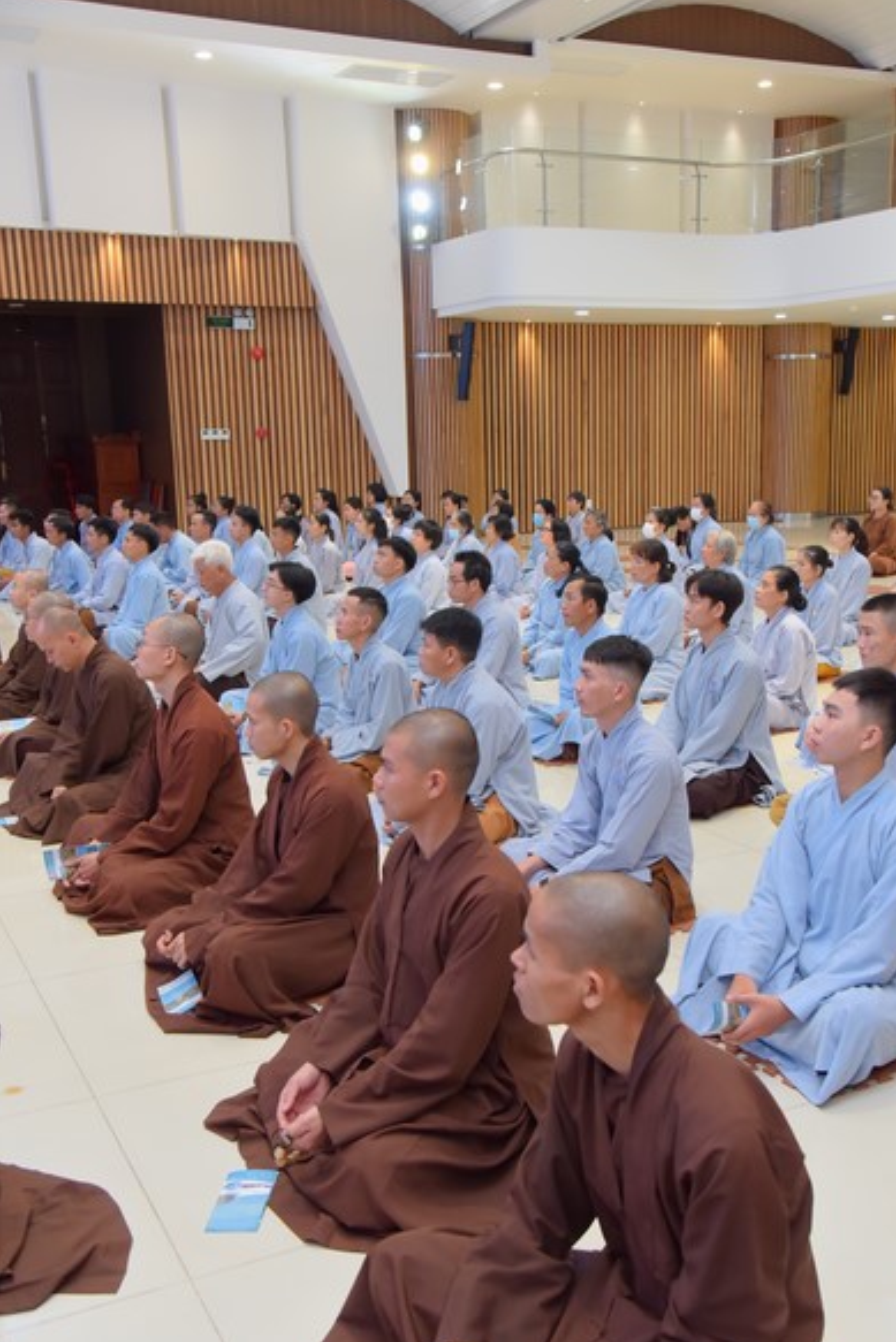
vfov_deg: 49.5
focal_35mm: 39
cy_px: 720
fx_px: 1455
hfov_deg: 34.2
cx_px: 496
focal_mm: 35
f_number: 5.6
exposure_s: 1/100
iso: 1250
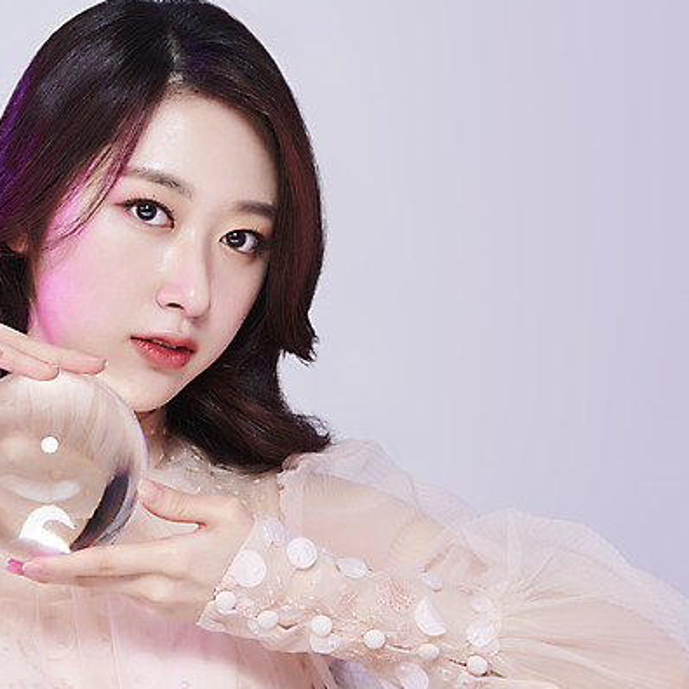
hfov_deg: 12.9
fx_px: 3040
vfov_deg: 12.9
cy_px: 343
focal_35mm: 135
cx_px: 185
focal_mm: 105
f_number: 11
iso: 64
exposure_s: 1/125
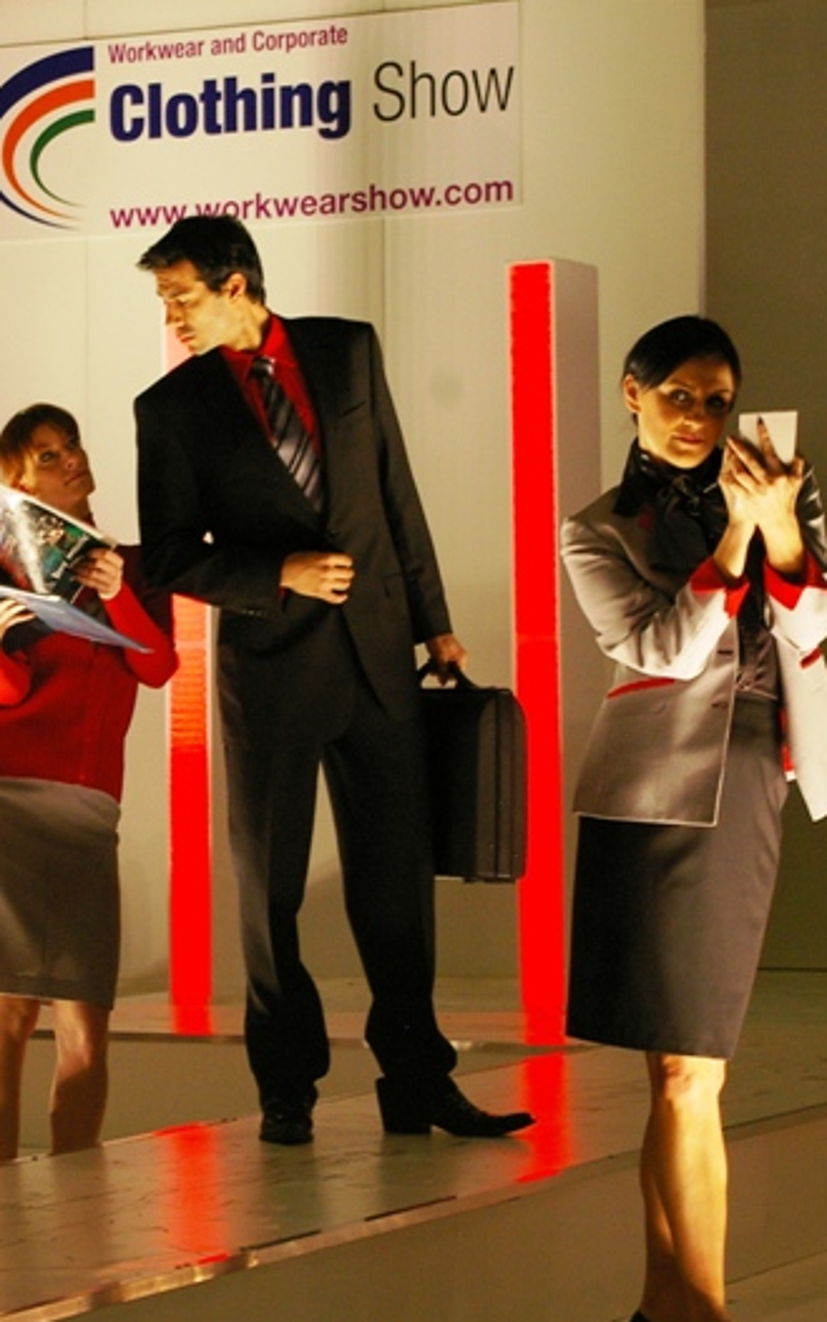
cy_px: 658
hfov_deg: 10.2
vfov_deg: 16.3
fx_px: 4605
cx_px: 151
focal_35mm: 128
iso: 800
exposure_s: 1/125
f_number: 5.6
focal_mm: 55
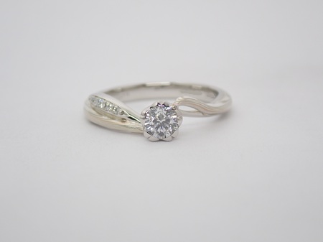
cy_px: 121
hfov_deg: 23.8
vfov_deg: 18.0
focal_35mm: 82
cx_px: 162
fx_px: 765
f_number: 4.3
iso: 200
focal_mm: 14.62
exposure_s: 1/125
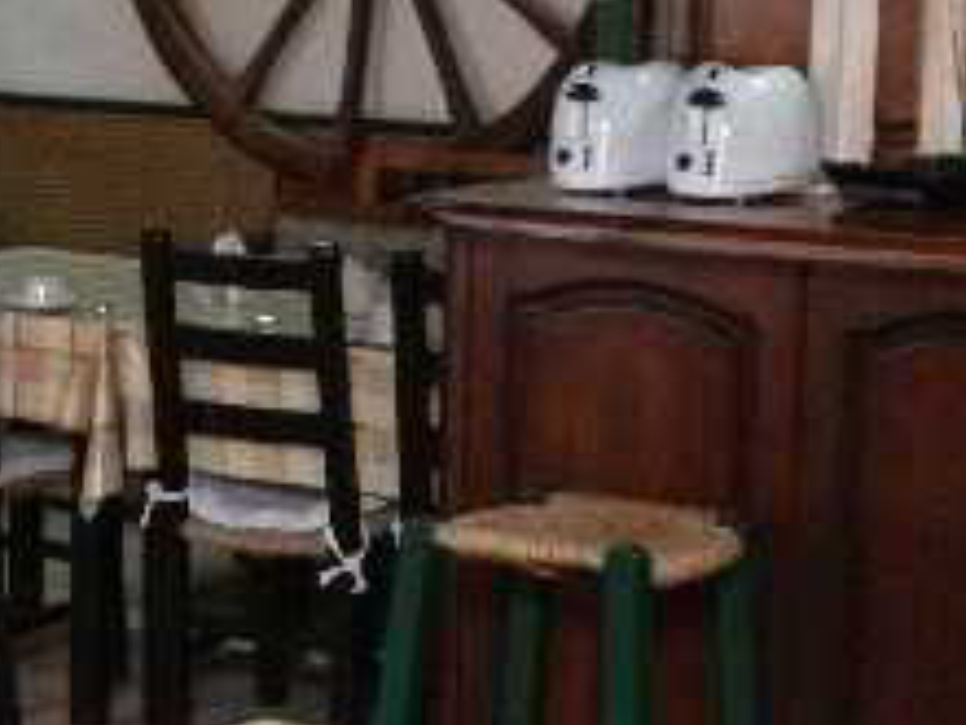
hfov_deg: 15.4
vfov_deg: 11.7
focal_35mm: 127
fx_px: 3544
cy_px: 259
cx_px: 141
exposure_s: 1/20
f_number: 2.4
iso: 400
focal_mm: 4.28
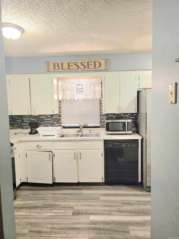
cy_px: 120
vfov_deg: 73.9
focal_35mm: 23
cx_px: 90
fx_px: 159
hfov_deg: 58.9
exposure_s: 1/120
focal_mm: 6.3
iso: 640
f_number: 1.7
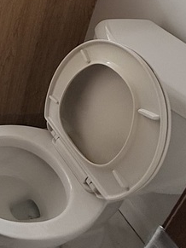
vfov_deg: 33.3
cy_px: -8
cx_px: -119
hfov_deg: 21.6
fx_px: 373
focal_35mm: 52
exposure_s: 1/141
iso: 64
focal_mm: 2.22
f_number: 2.2
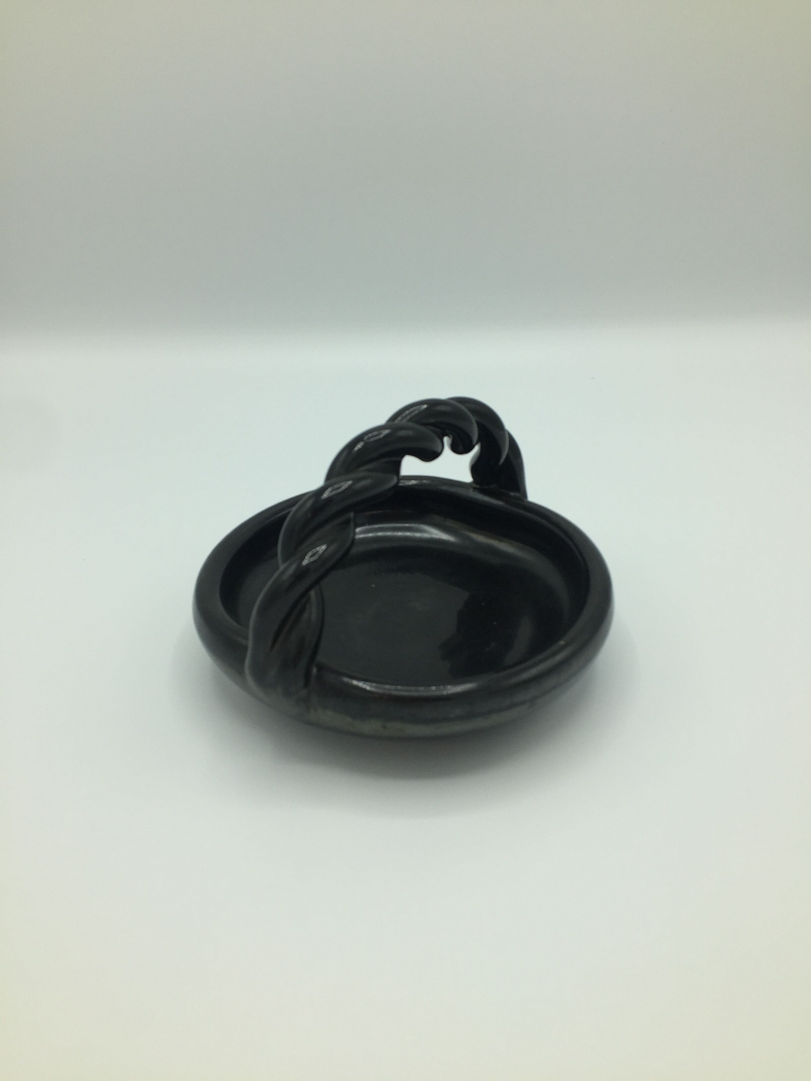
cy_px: 540
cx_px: 406
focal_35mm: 29
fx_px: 906
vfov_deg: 61.7
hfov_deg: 48.2
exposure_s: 1/964
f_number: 2.2
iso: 32
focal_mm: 4.15
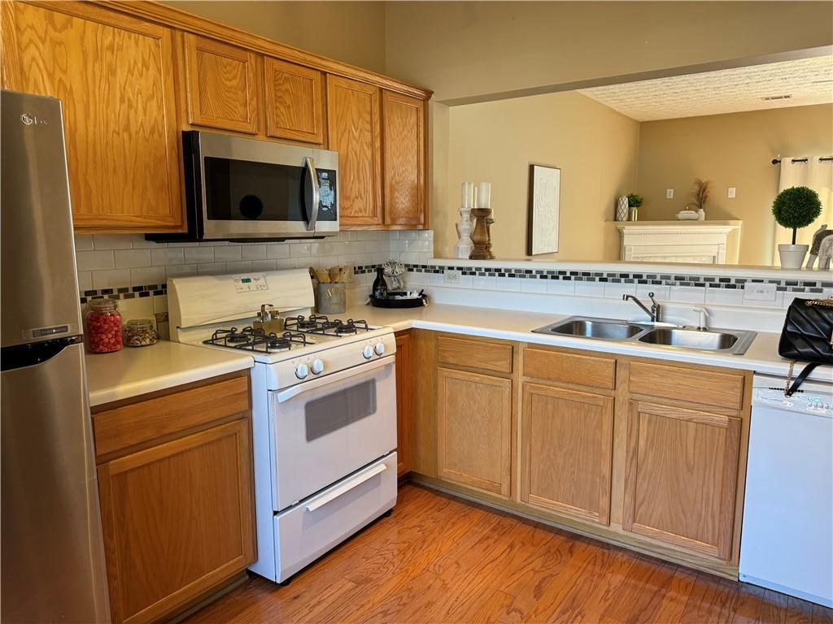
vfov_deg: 56.8
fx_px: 578
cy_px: 312
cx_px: 416
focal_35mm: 24
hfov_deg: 71.6
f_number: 1.78
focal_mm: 6.86
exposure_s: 1/120
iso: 200
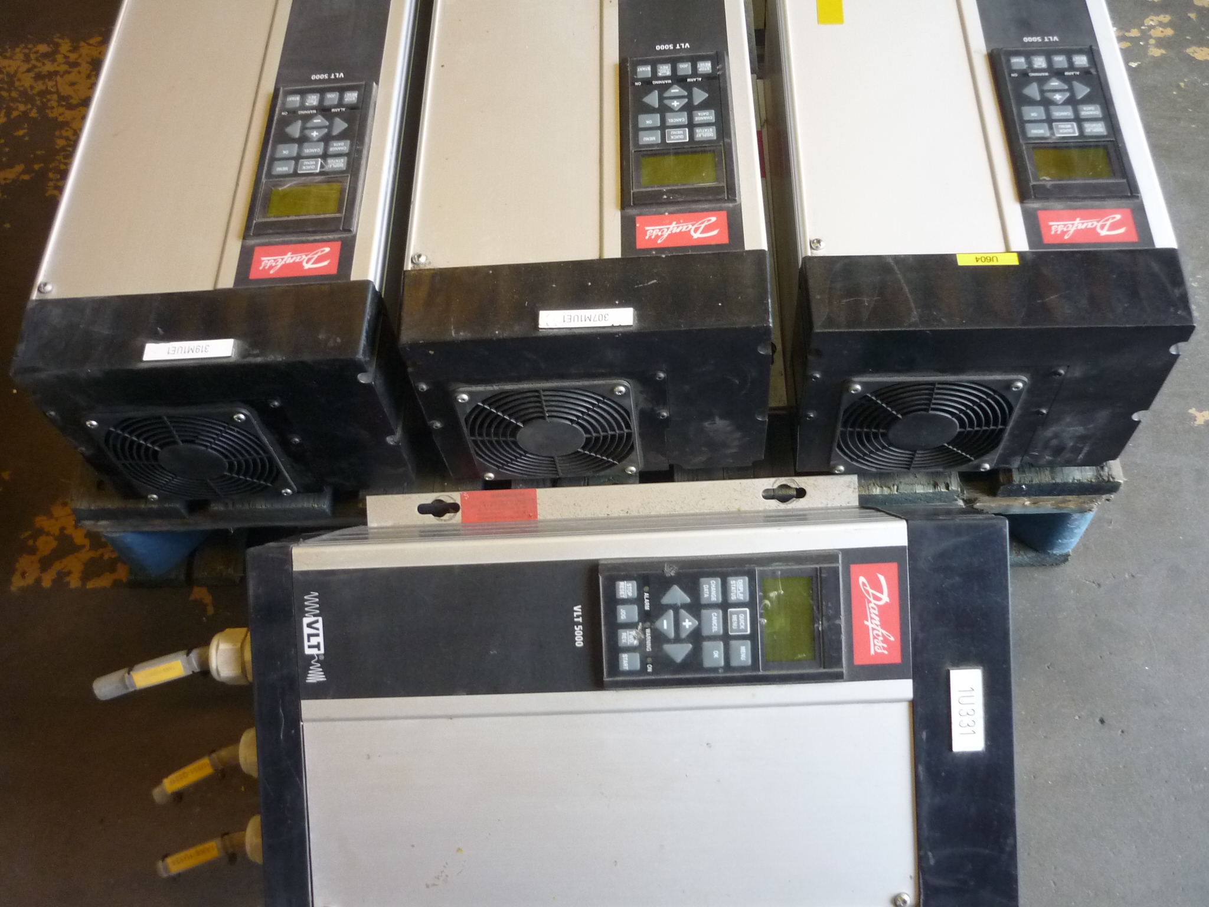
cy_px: 454
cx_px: 604
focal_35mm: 33
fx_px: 1153
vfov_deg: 42.9
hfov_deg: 55.4
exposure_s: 1/30
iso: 320
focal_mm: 5.5
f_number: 2.8
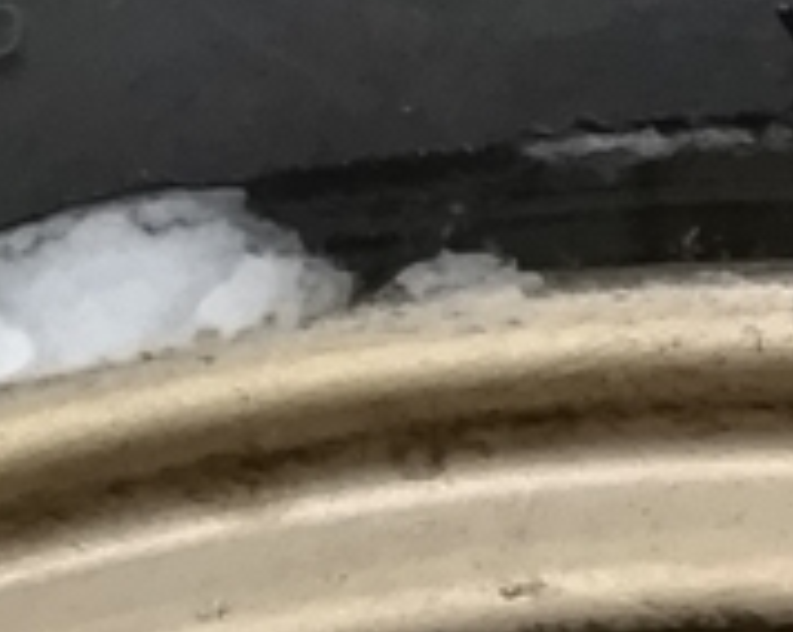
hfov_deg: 9.6
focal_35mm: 171
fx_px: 4009
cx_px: 2116
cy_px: 899
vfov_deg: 8.8
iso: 1392
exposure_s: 1/33.3
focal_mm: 4.8
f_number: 1.79
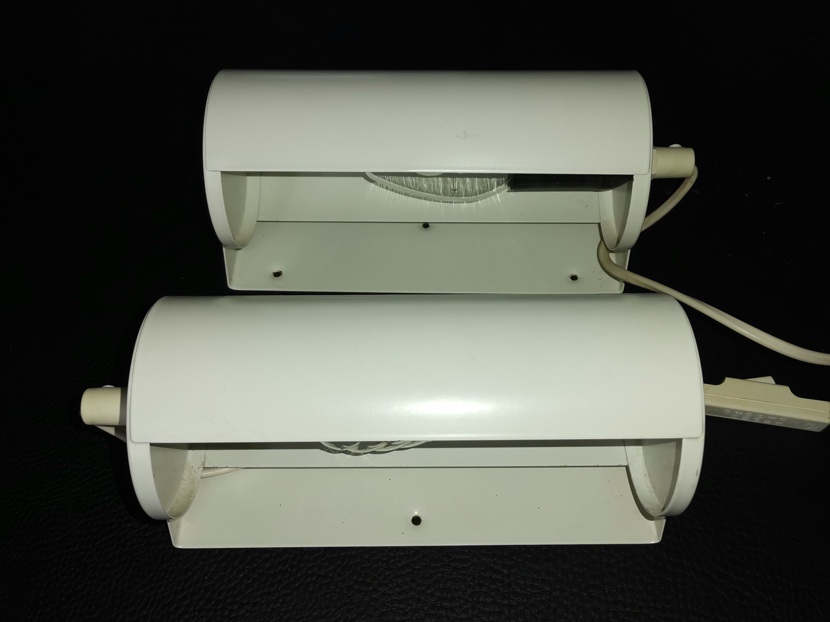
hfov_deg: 52.6
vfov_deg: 40.7
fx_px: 839
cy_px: 311
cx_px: 415
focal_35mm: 35
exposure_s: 1/100
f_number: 1.8
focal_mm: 4.75
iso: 100
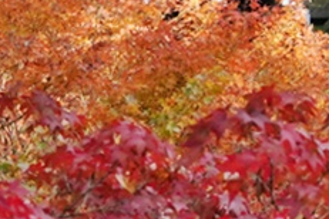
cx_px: 372
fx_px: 2796
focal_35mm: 306
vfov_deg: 4.5
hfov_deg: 6.7
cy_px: 60
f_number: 8
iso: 2000
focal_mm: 46.1
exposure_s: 1/640
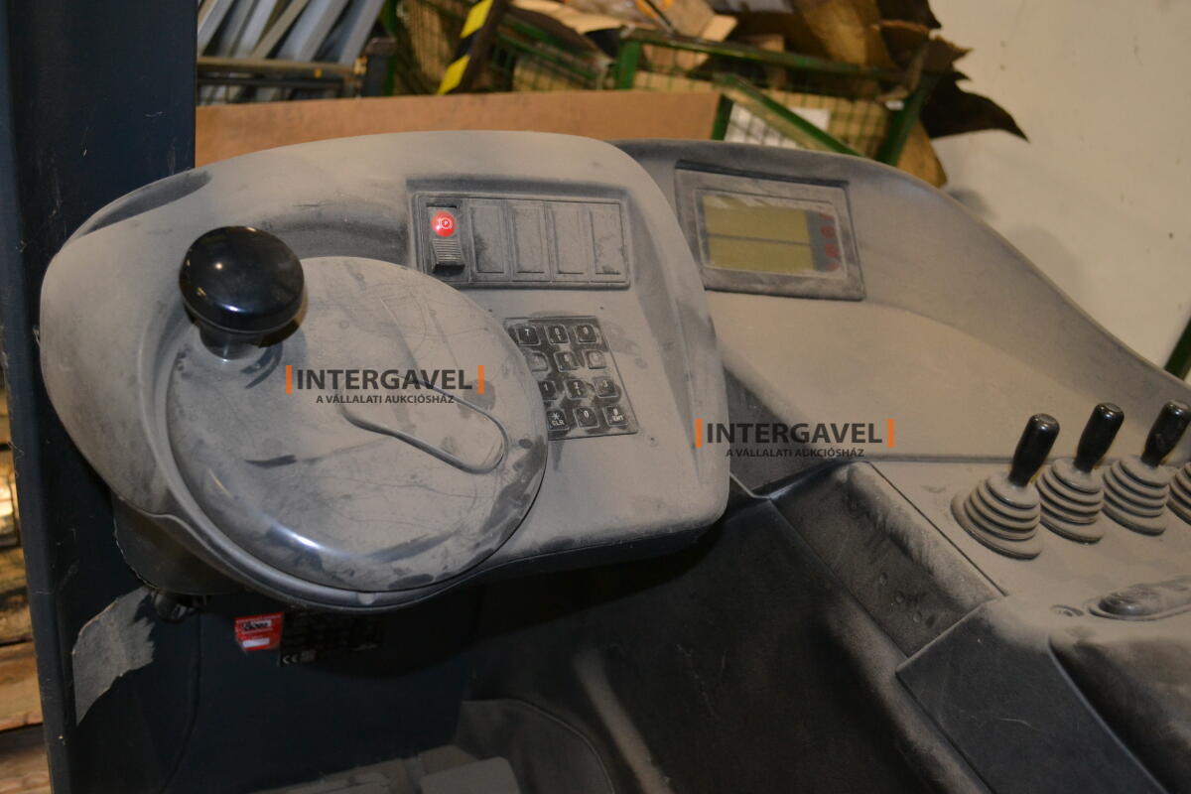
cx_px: 596
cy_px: 397
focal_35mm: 33
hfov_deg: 57.2
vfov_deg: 40.0
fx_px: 1092
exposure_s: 1/60
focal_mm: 22
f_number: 4
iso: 1250
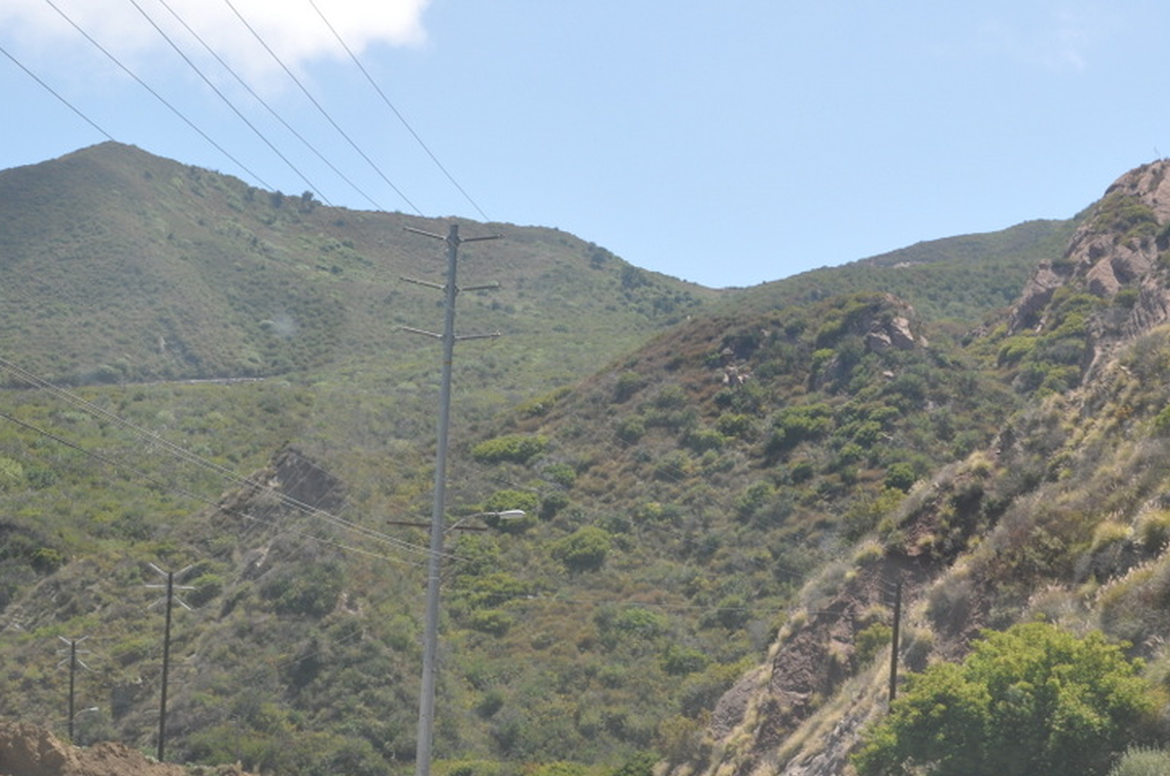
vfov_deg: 19.9
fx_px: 2207
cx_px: 772
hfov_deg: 29.5
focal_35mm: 68
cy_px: 511
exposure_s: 1/320
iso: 250
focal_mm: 32
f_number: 9
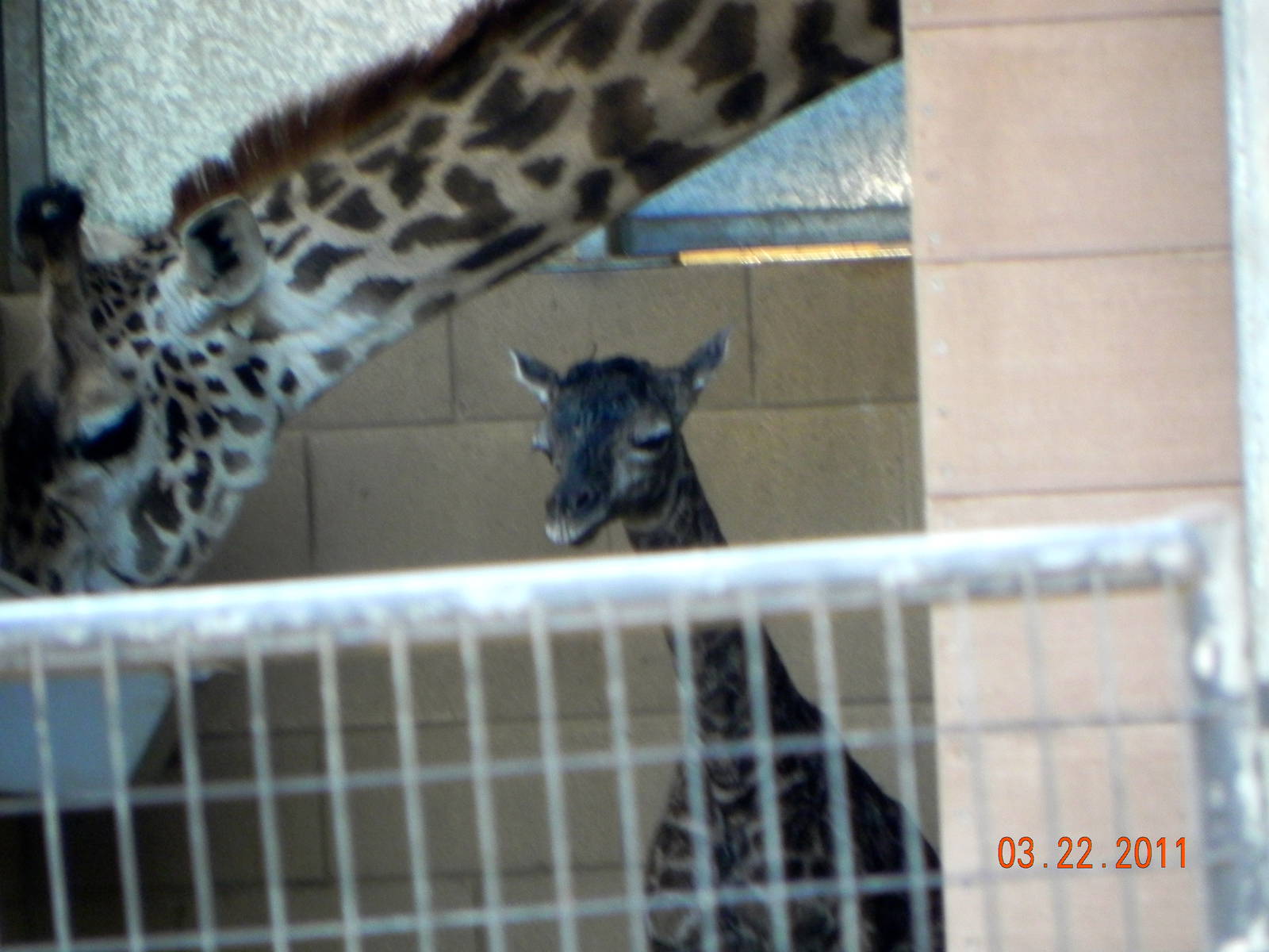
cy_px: 476
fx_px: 24855
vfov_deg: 2.2
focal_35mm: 678
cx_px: 634
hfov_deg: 2.9
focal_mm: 120
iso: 400
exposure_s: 1/49
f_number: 5
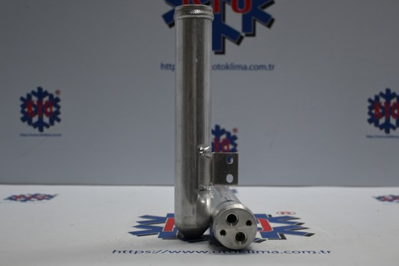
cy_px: 137
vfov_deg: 27.4
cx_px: 205
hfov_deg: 40.1
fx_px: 546
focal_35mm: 49
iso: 720
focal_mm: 31.5
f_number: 5
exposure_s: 1/125
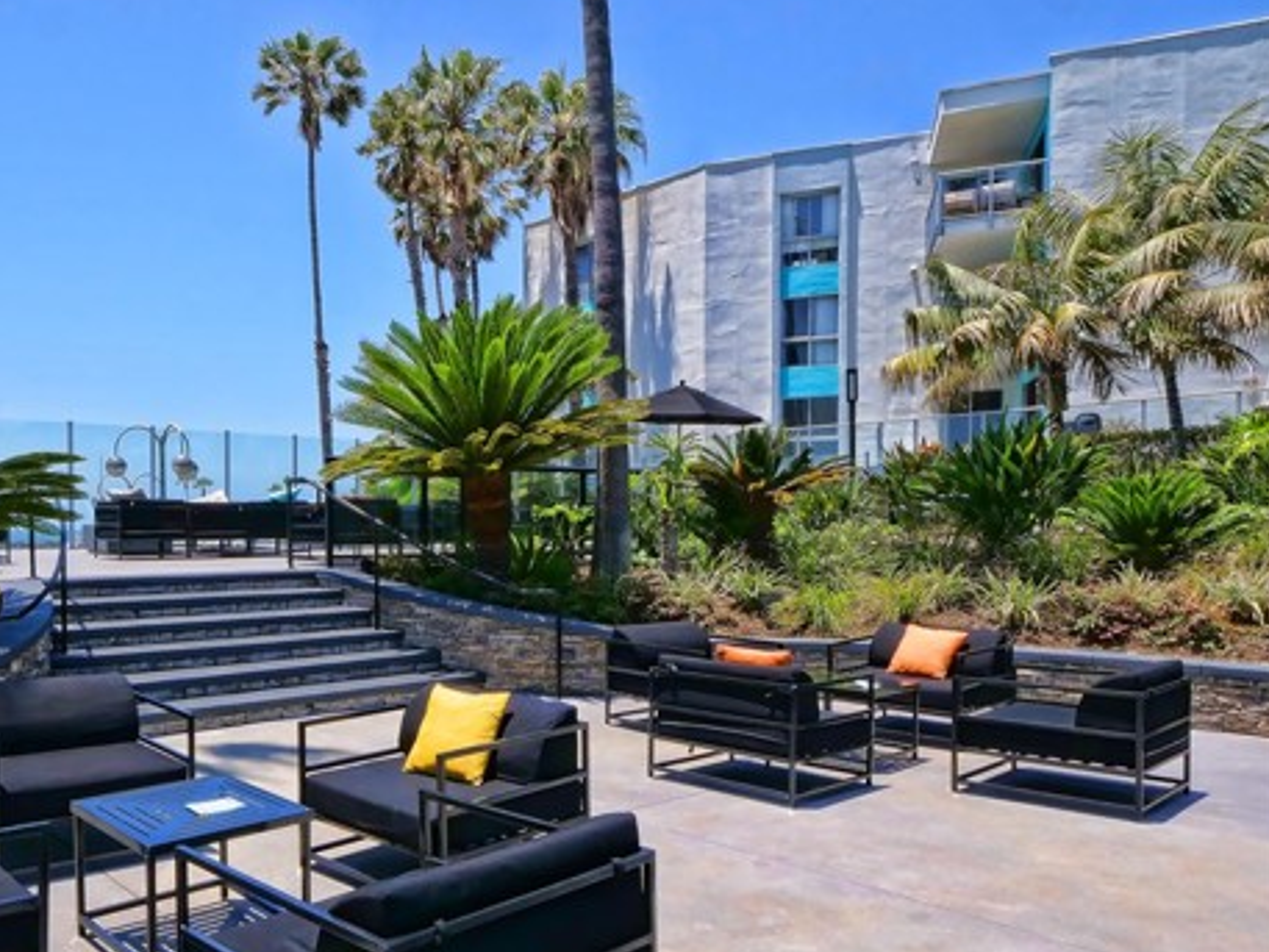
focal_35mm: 28
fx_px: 1027
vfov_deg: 49.4
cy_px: 577
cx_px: 394
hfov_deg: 61.4
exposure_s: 1/125
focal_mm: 10
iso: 200
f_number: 14
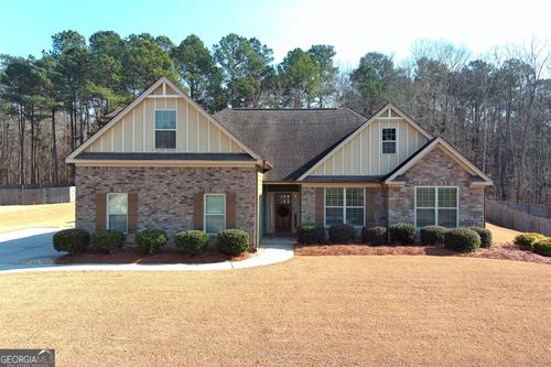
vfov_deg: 44.9
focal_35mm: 29
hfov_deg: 63.7
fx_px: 444
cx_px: 276
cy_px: 184
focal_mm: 10.57
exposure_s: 1/26
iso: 100
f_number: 2.8
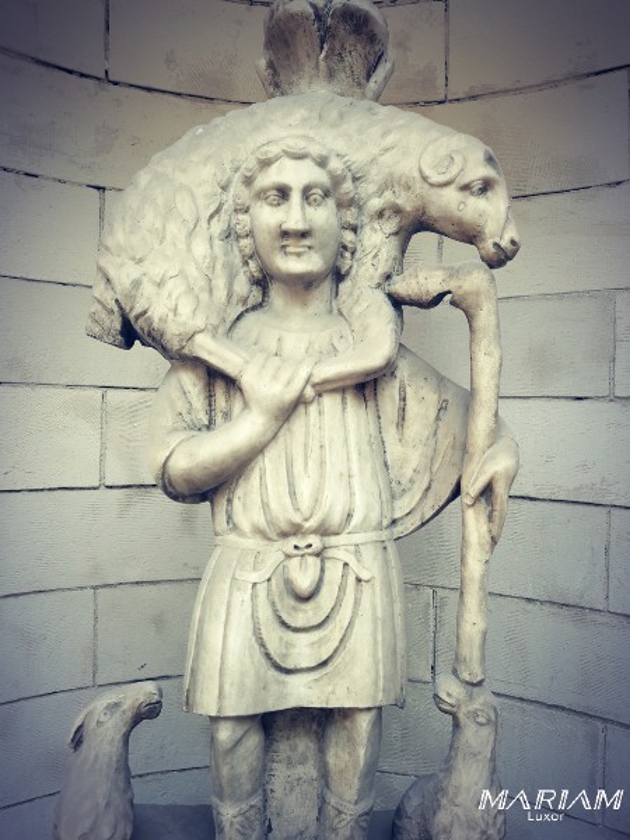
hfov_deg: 49.7
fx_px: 679
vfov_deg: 63.4
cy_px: 420
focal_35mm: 28
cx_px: 315
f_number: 1.9
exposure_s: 1/100
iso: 50
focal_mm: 3.7
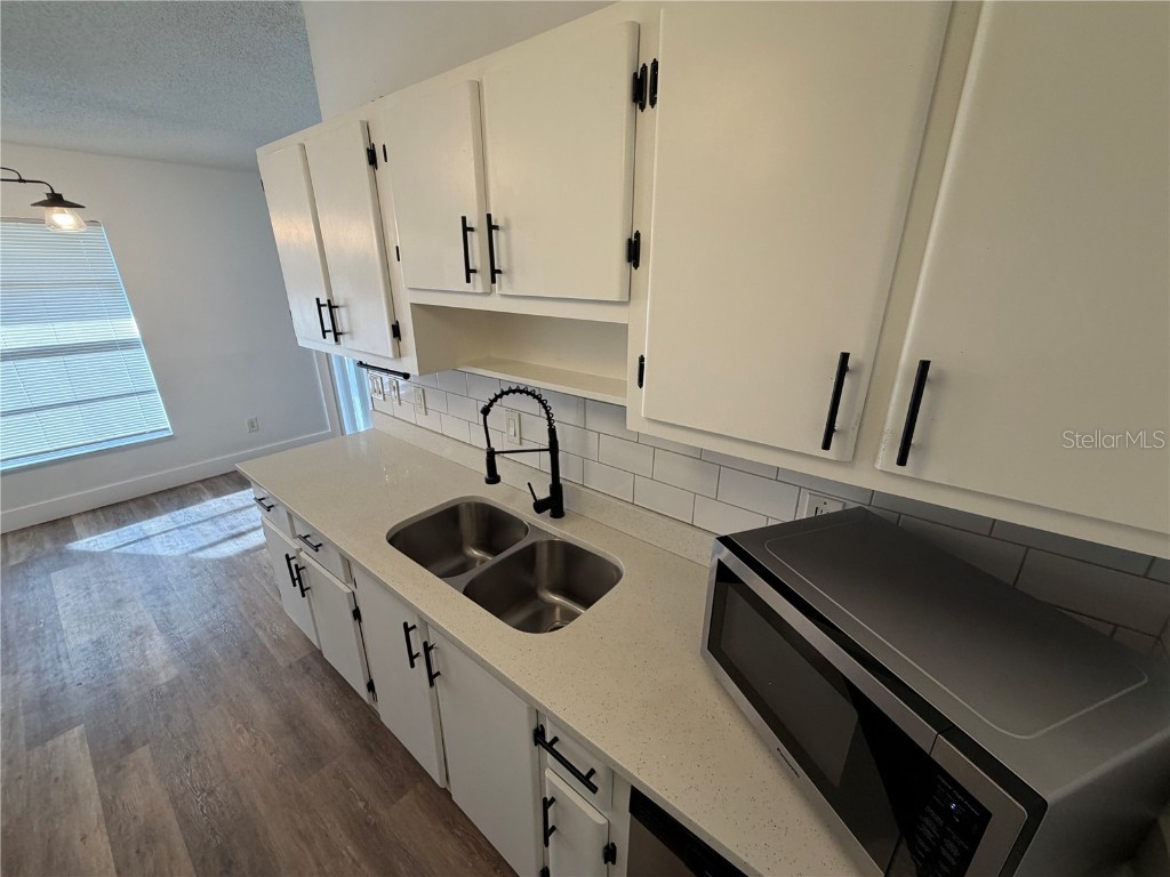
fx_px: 473
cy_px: 438
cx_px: 585
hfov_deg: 102.1
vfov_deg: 85.7
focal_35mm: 14
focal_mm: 2.22
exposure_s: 1/120
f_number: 2.2
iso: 125
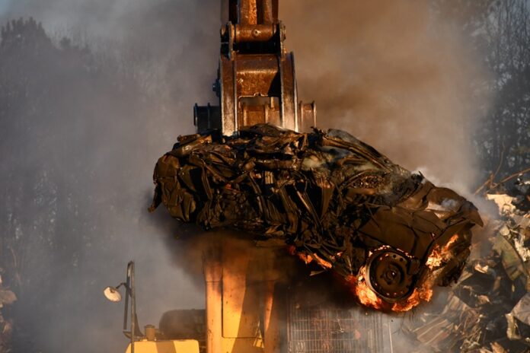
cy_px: 176
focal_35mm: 174
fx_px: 2561
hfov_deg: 11.8
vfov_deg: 7.9
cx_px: 265
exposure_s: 1/500
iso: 500
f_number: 5.6
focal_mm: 116
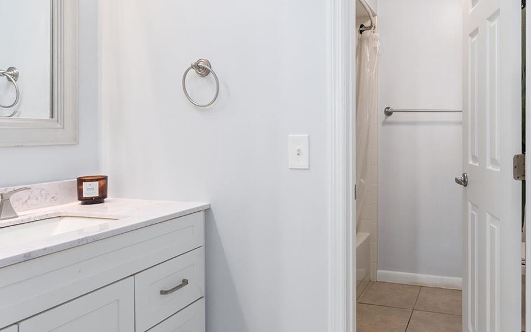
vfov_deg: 49.0
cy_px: 135
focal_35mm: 25
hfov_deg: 69.3
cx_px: 376
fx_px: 362
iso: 400
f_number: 7.1
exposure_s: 1/10
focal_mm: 14
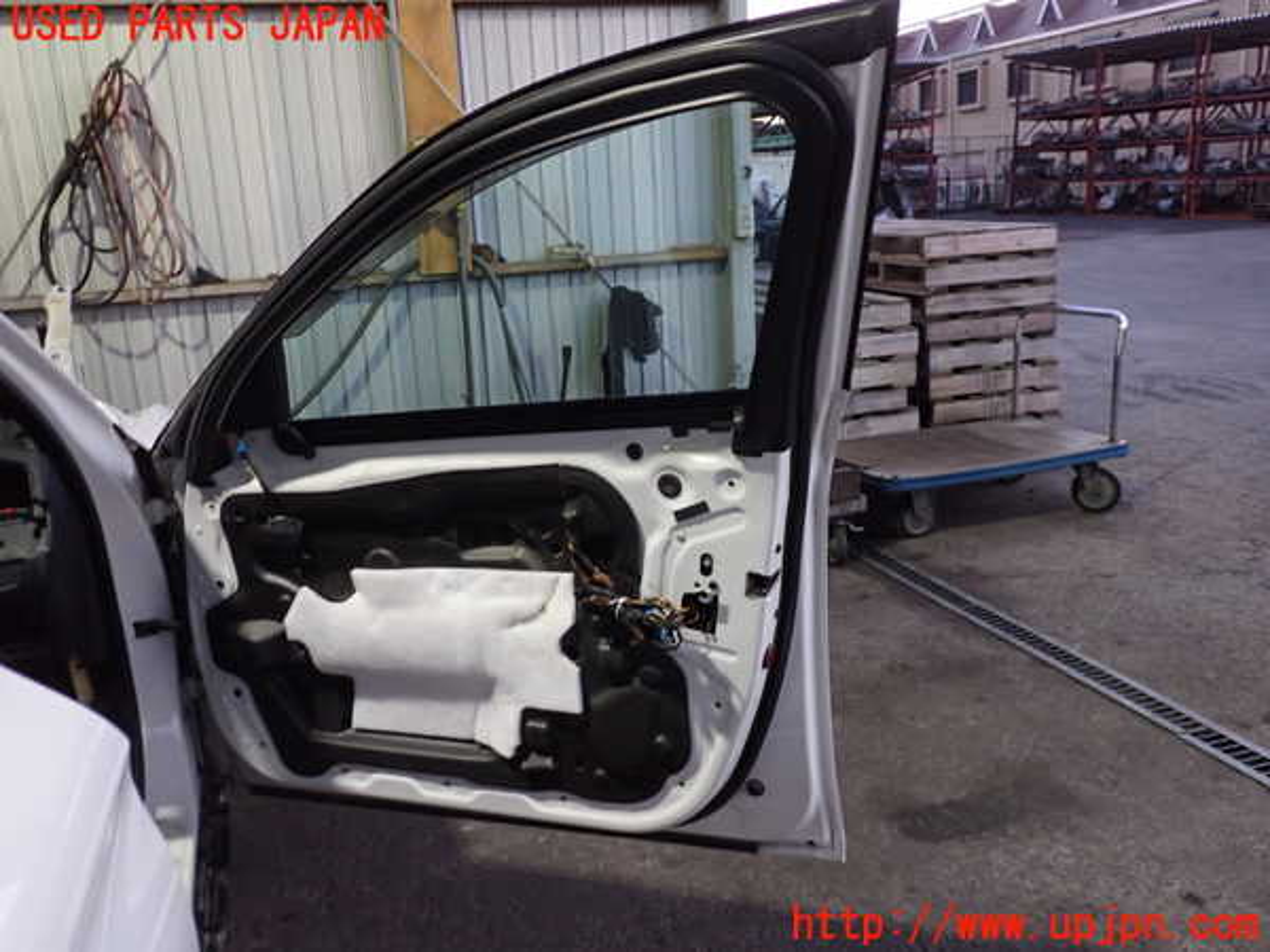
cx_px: 635
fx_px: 1101
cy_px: 476
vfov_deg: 46.8
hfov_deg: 60.0
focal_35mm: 30
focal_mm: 5.4
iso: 400
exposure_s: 1/30
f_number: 2.3
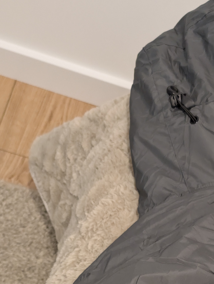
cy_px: 414
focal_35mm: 75
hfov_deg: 19.5
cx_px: 176
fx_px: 617
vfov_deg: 22.0
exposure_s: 1/50
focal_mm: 6.9
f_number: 1.68
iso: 674
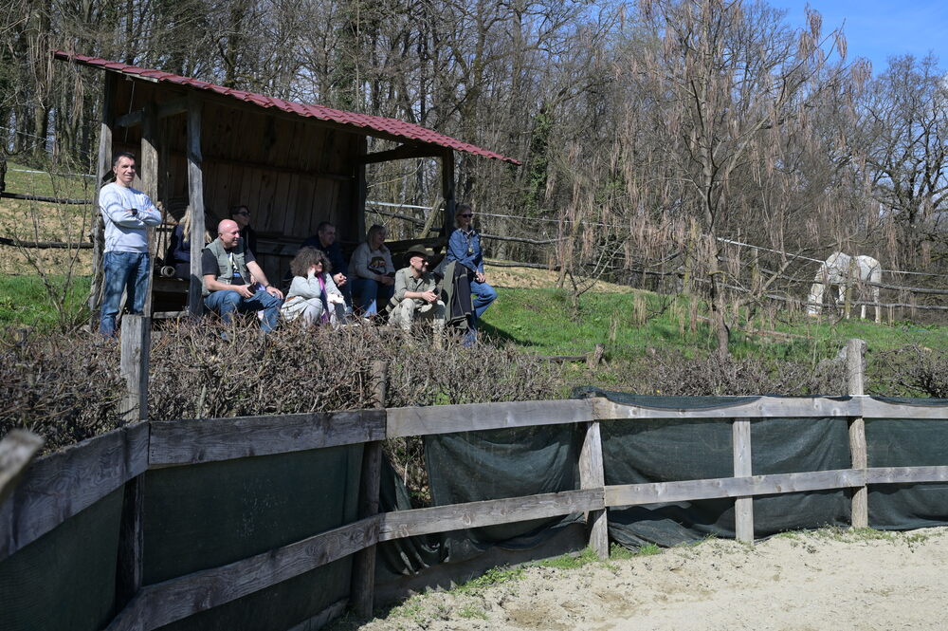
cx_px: 474
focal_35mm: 47
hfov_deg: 41.9
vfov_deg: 28.6
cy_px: 316
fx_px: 1237
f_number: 8
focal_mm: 47
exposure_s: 1/500
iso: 200
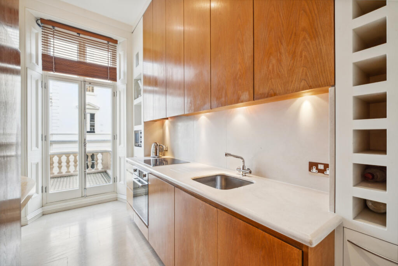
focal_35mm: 15
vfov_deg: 77.3
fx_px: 166
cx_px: 199
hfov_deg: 100.4
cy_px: 133
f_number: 8
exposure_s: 1/25
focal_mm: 10
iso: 640
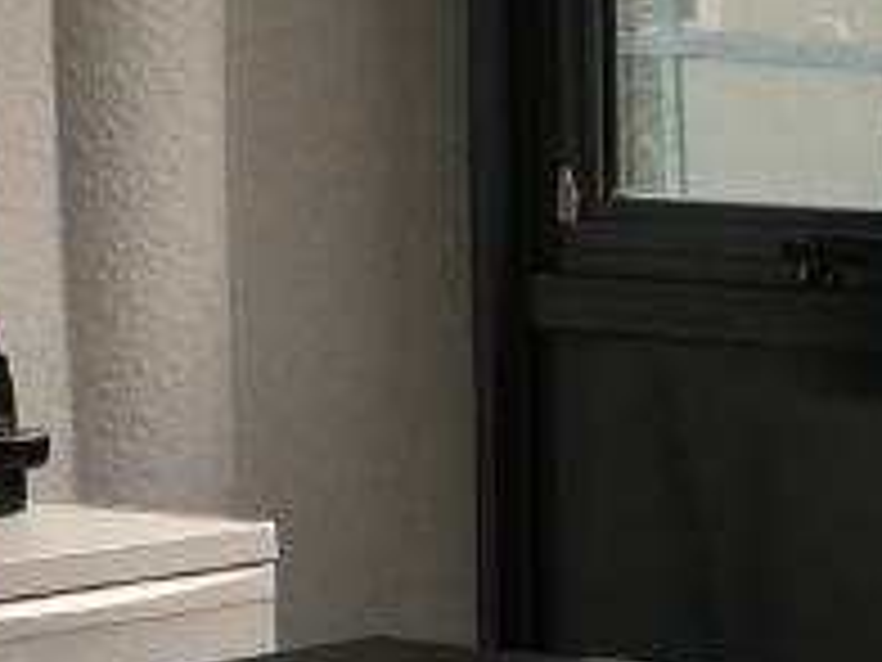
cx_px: 1084
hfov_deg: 10.3
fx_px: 4816
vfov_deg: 7.8
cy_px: 531
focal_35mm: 189
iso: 50
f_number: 2.2
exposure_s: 1/100
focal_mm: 4.15
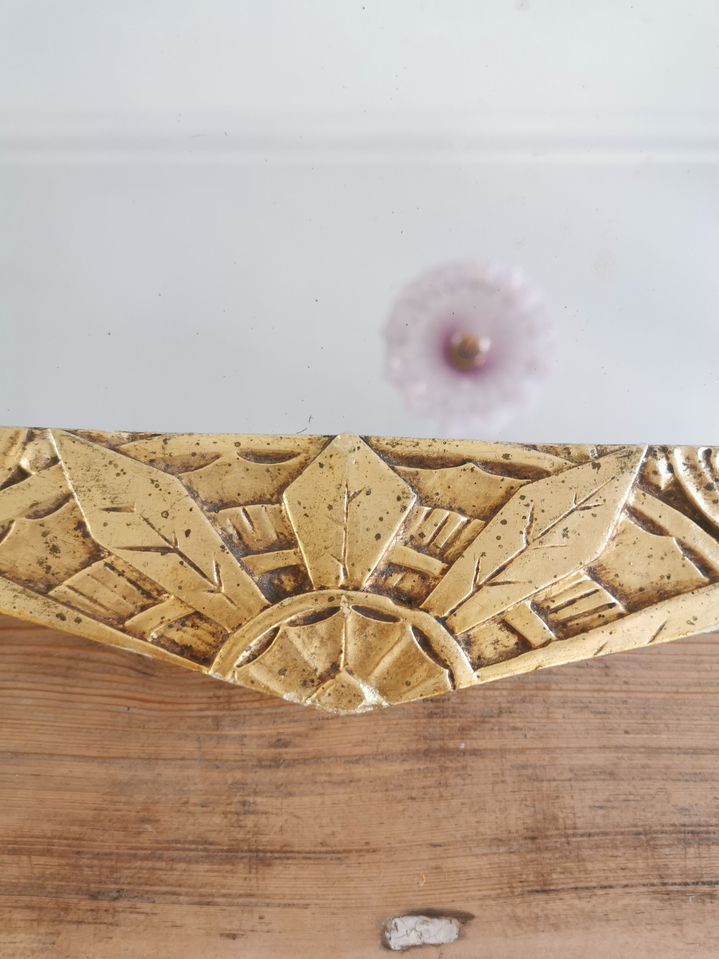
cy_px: 480
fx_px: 748
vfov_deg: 65.3
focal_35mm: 27
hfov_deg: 51.4
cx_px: 360
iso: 160
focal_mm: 5.58
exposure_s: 1/50
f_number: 1.8
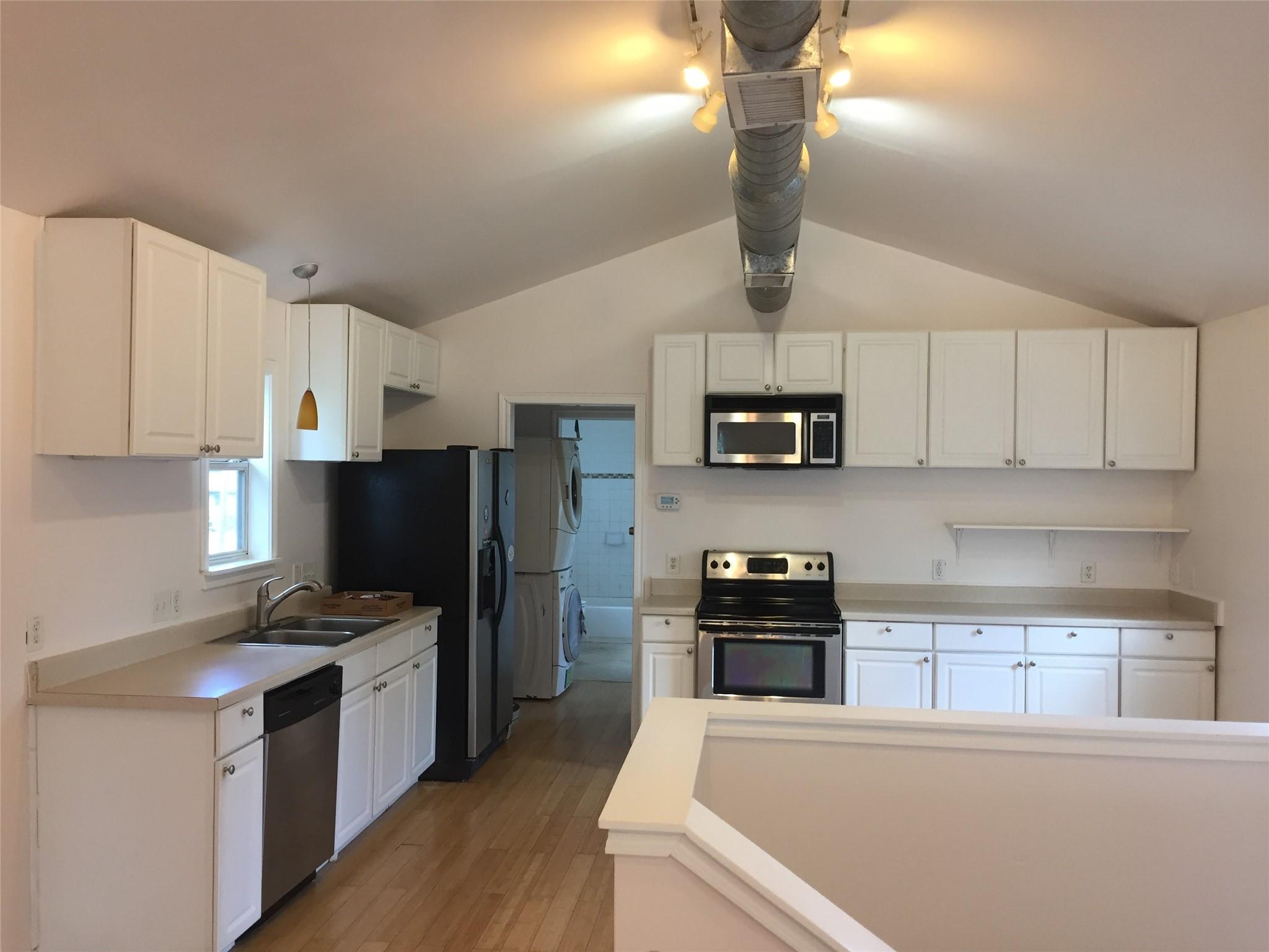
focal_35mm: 29
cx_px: 634
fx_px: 1063
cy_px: 476
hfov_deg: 61.7
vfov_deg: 48.2
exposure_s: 1/30
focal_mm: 4.15
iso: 64
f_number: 2.2
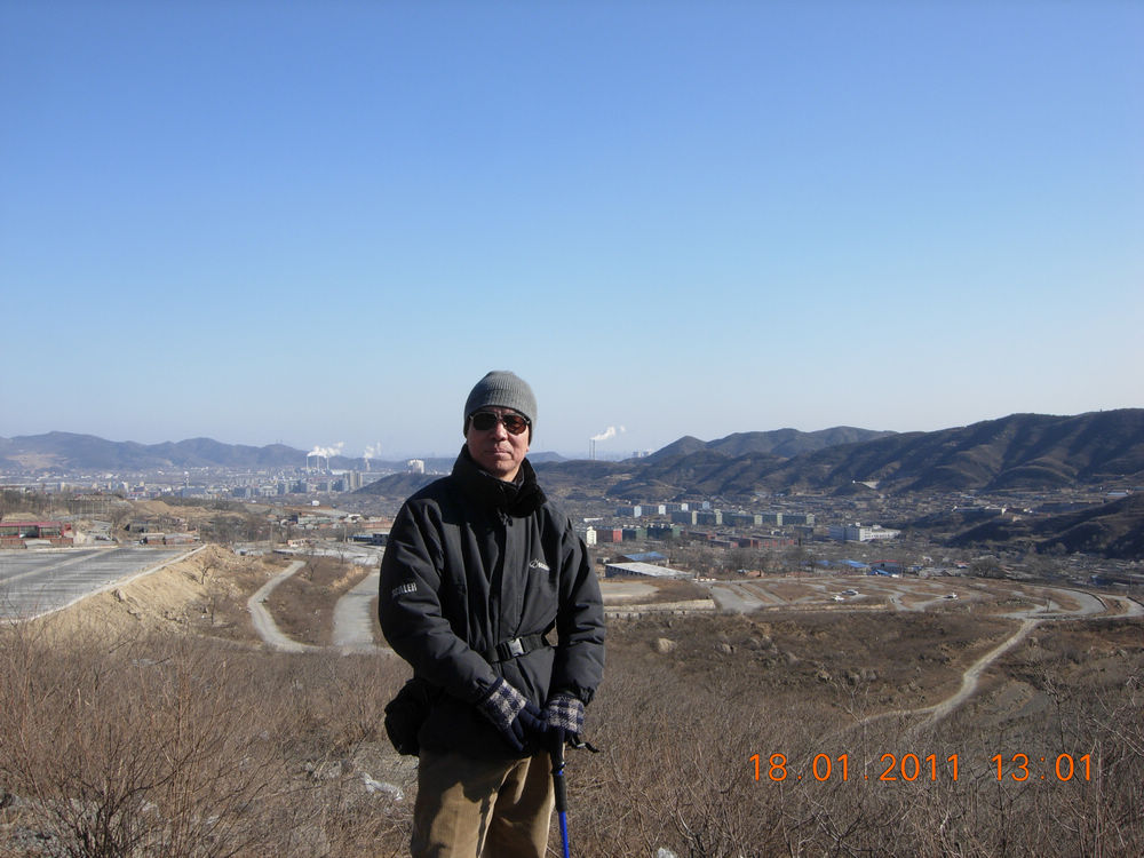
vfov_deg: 39.7
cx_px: 572
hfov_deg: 51.4
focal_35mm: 36
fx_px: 1190
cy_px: 429
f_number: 6.1
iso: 50
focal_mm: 7.5
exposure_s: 1/342
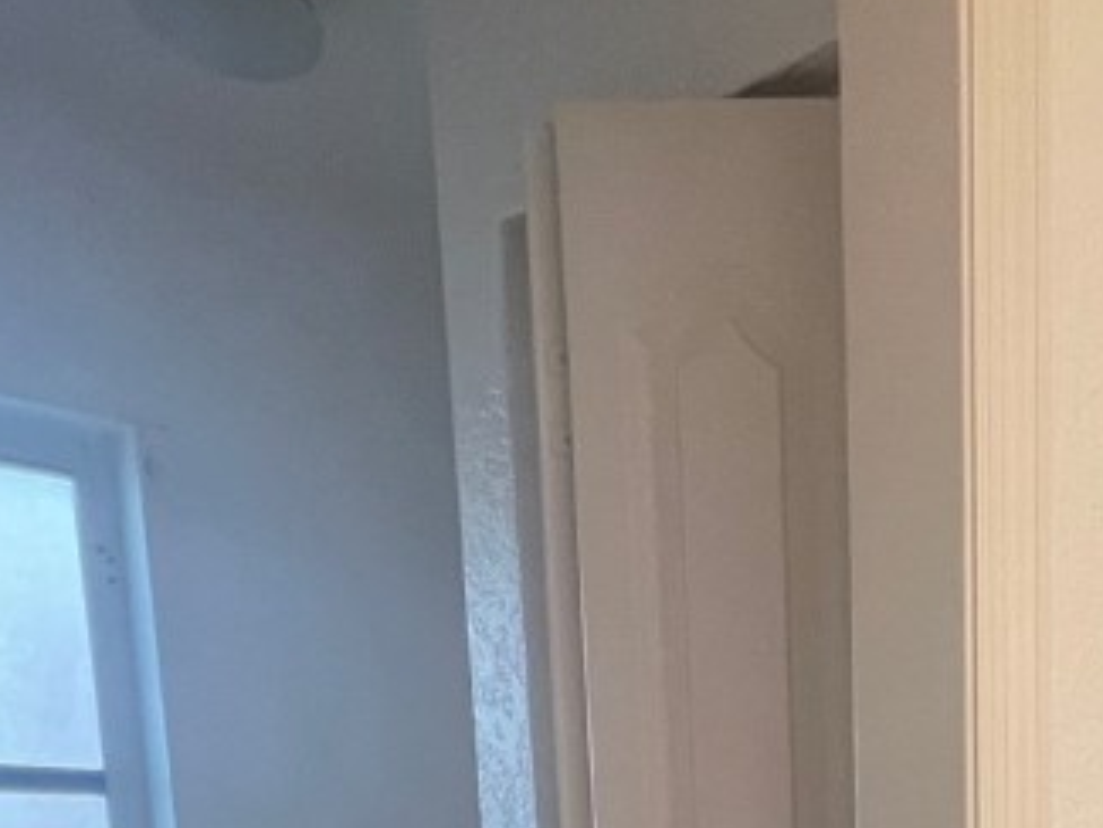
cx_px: 1157
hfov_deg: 39.1
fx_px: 1307
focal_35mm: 41
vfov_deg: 28.3
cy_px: 1099
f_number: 1.8
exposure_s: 1/120
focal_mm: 1.57
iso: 250
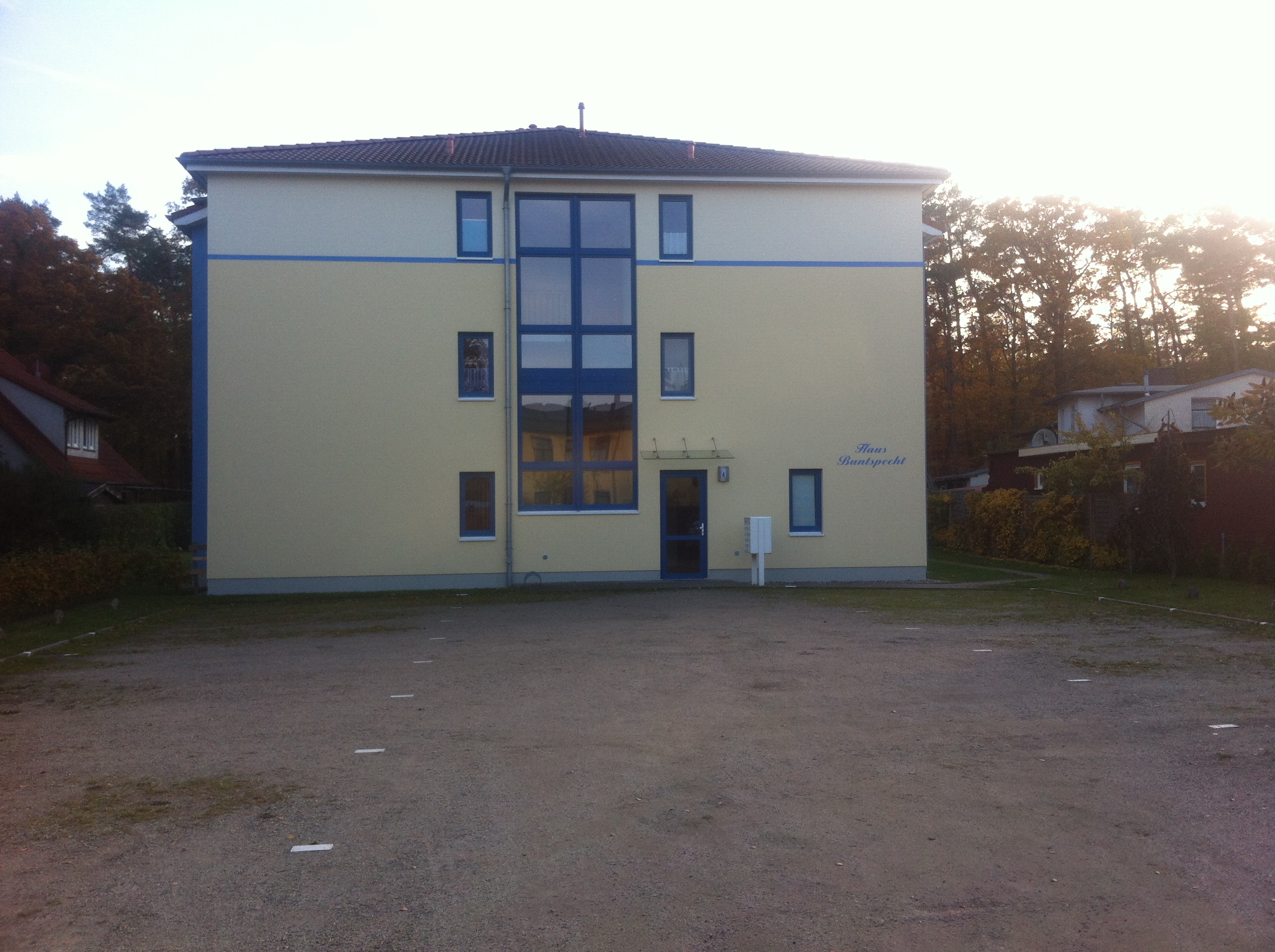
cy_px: 476
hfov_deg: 52.7
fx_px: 1287
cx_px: 638
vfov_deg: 40.6
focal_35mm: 35
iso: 80
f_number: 2.8
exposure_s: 1/247
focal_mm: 3.85
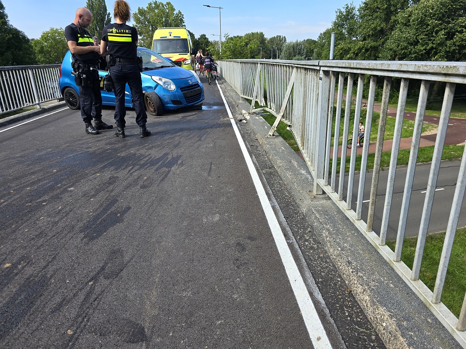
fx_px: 310
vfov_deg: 58.9
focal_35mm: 23
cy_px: 174
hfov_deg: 73.9
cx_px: 233
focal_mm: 6.3
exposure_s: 1/331
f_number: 1.7
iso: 12
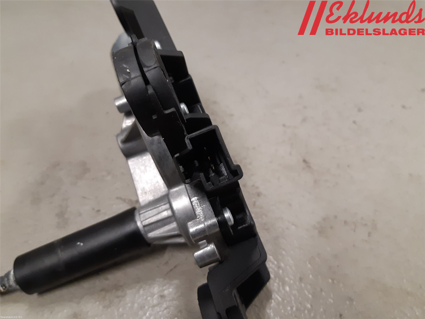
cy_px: 160
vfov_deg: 53.1
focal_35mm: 26
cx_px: 212
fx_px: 319
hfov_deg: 67.3
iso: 200
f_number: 1.7
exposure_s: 1/50
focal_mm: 3.93
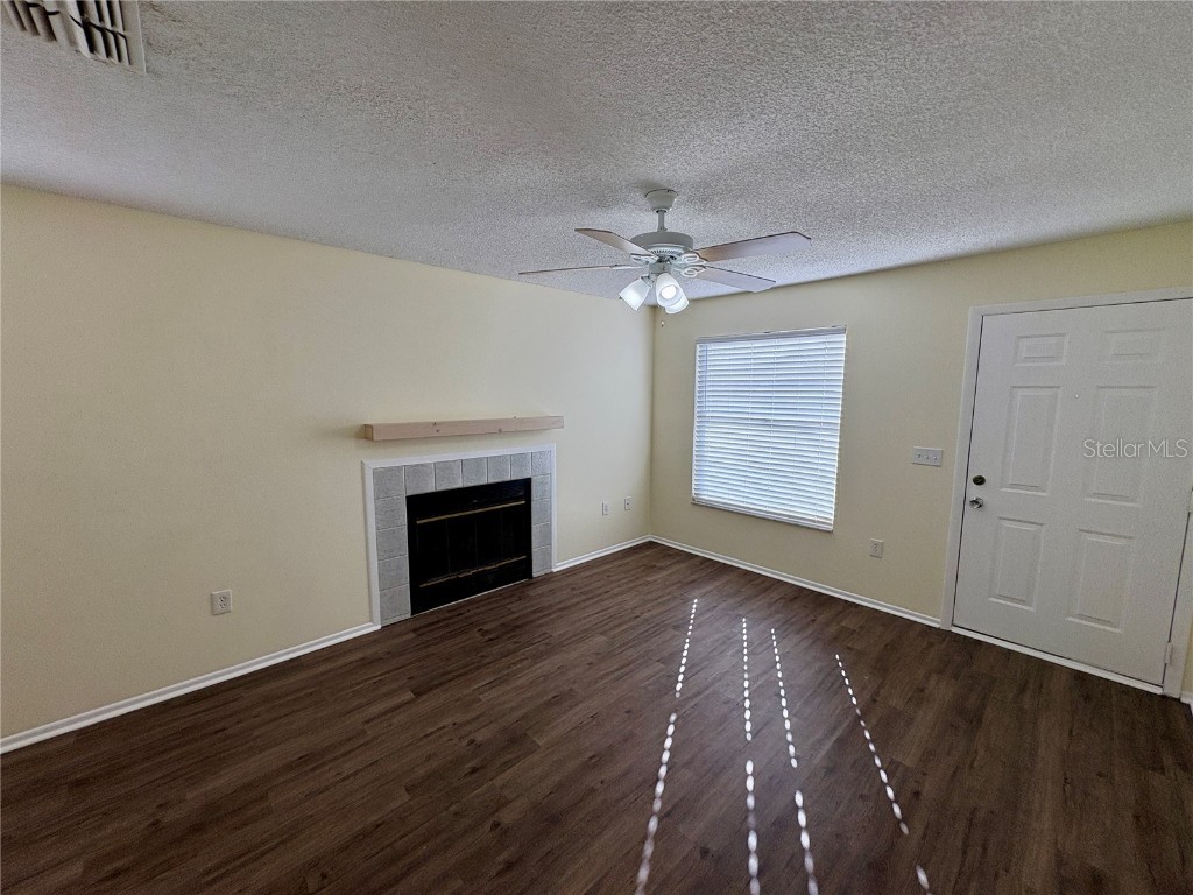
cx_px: 596
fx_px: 482
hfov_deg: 102.1
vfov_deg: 85.7
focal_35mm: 14
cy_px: 448
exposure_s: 1/361
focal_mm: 2.22
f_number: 2.2
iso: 64
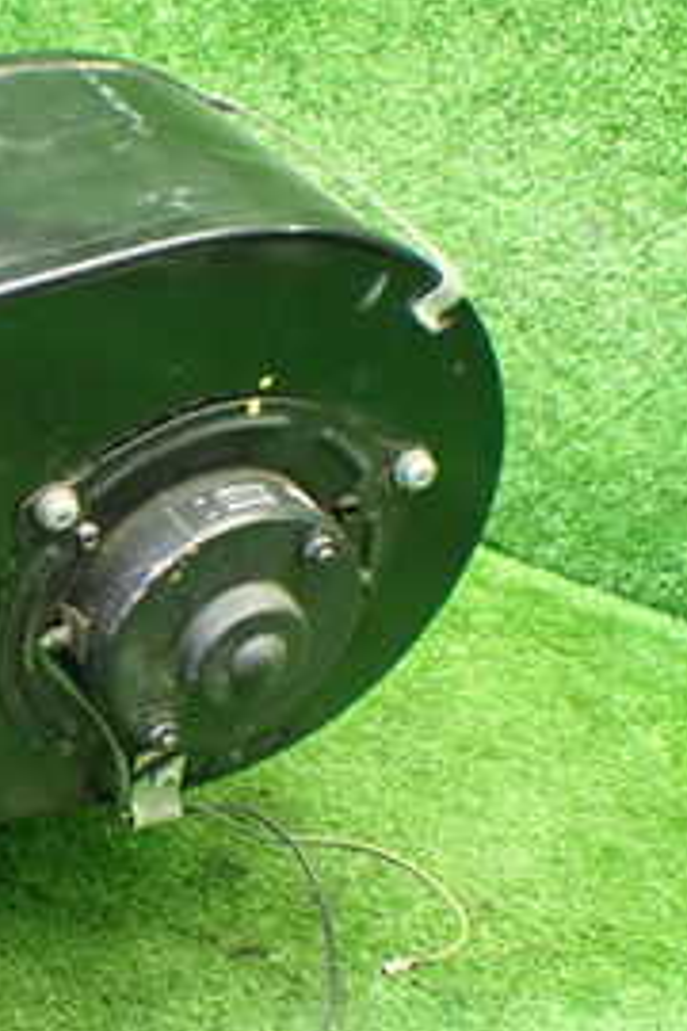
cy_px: 638
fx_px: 2118
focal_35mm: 74
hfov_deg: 17.2
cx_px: -244
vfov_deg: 27.3
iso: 800
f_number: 2.4
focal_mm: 5.79
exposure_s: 1/40
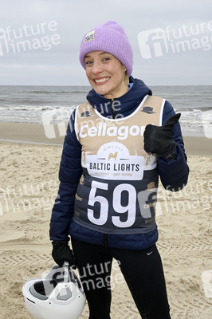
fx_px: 354
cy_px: 160
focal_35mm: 40
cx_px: 106
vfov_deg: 48.5
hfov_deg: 33.3
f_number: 14
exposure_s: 1/250
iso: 1000
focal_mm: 40
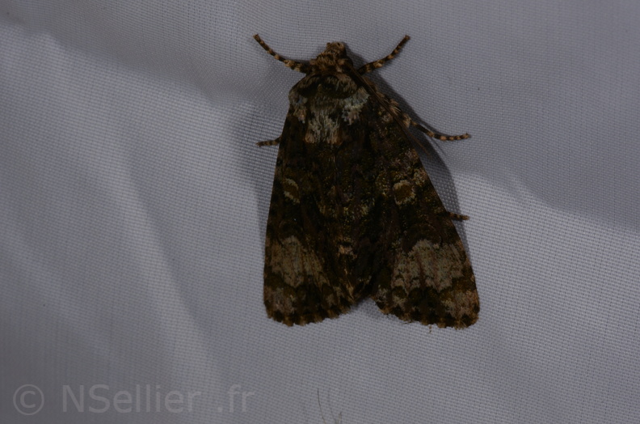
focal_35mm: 128
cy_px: 212
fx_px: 2261
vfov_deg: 10.7
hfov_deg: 16.1
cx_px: 320
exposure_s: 1/60
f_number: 32
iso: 100
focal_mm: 85
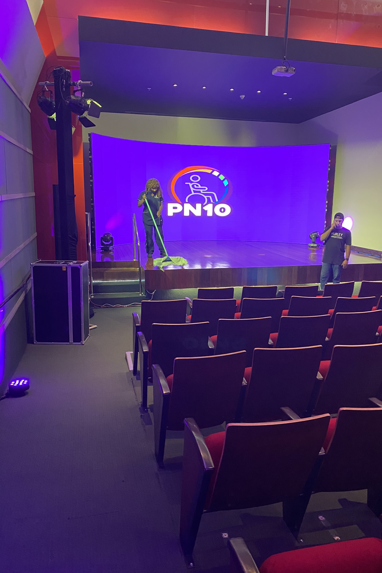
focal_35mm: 28
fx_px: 446
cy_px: 281
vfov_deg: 65.5
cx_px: 204
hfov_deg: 46.4
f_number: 1.8
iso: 400
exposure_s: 1/60
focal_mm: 4.25
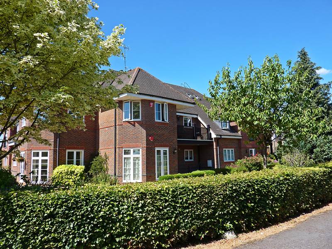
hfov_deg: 69.4
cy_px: 124
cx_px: 166
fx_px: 240
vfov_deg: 54.9
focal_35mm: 25
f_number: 4
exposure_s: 1/400
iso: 80
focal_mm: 4.1
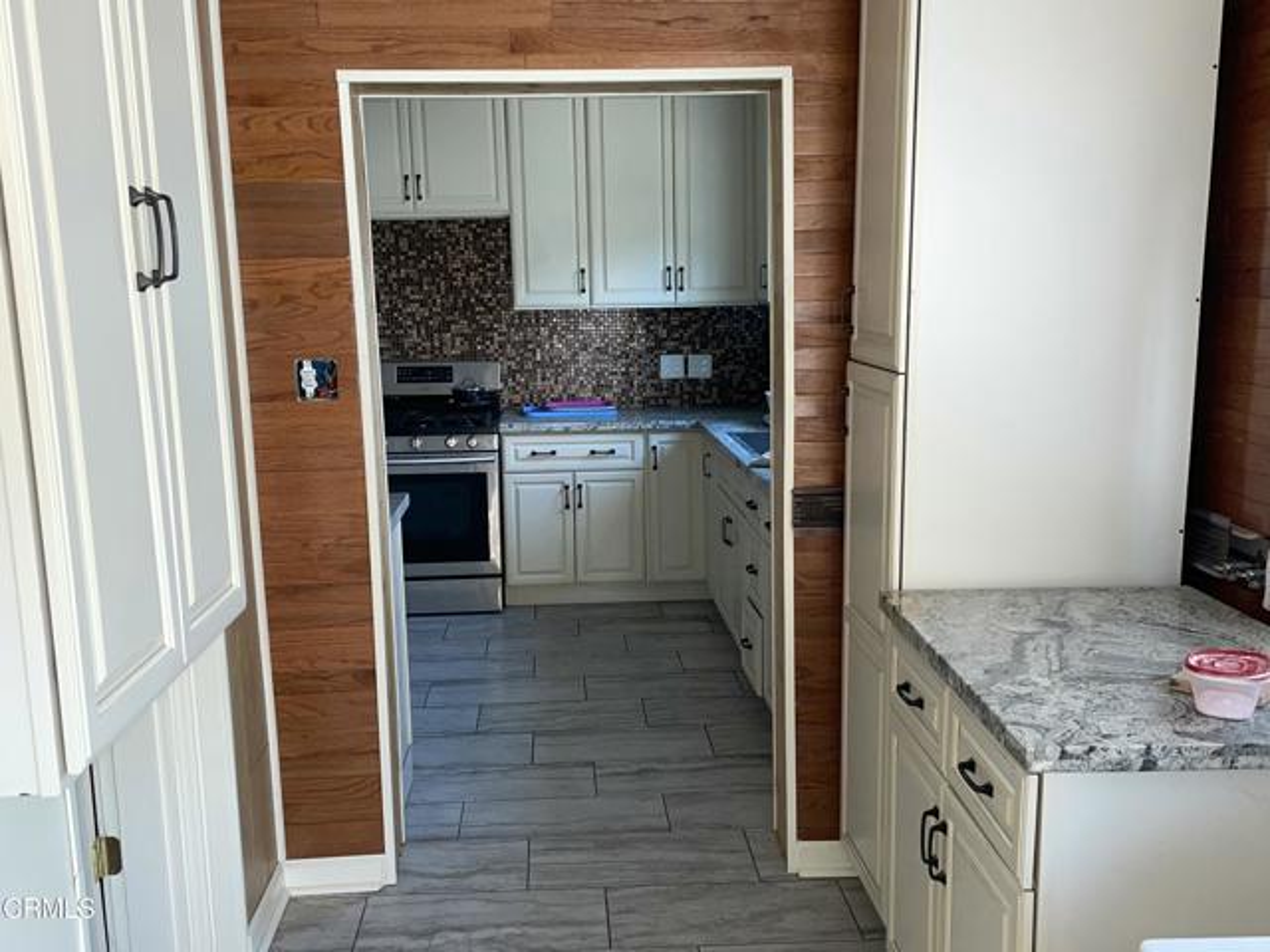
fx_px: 954
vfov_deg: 53.1
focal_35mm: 26
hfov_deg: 67.3
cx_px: 635
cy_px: 476
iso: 64
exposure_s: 1/121
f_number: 1.6
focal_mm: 4.2
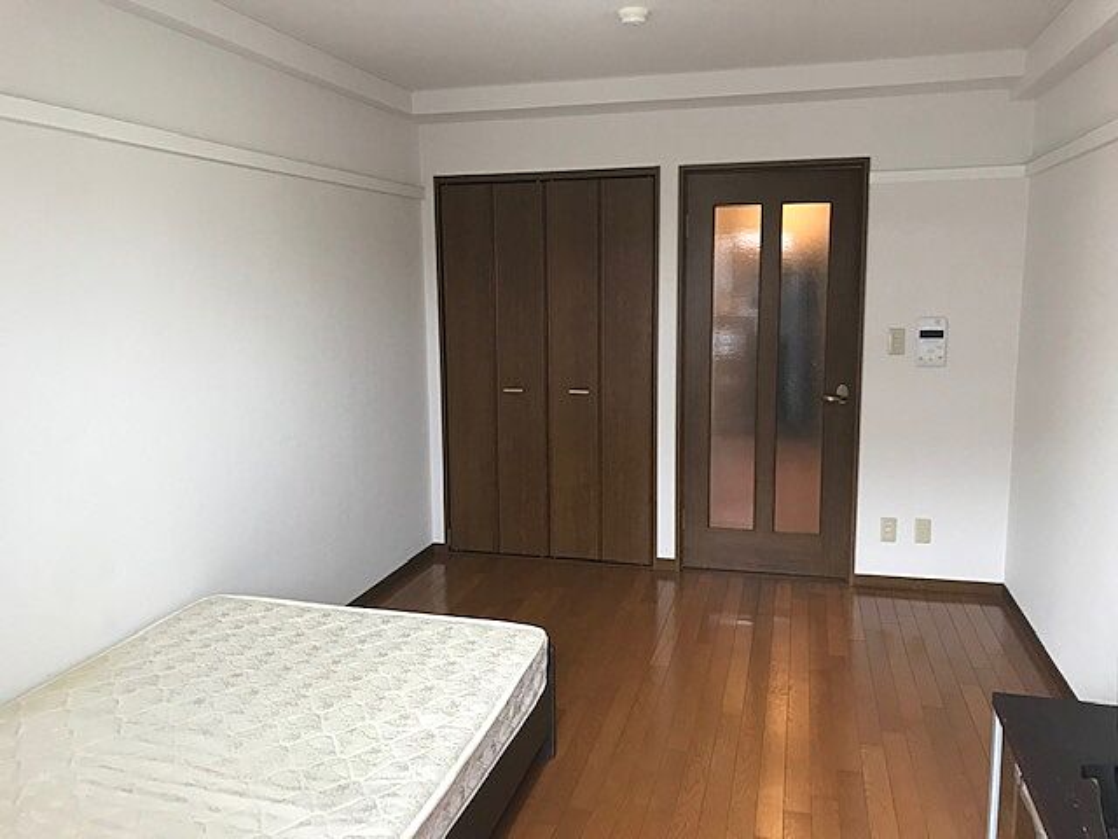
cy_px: 420
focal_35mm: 28
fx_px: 904
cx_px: 559
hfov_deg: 63.4
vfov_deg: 49.7
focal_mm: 3.99
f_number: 1.8
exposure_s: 1/20
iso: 40
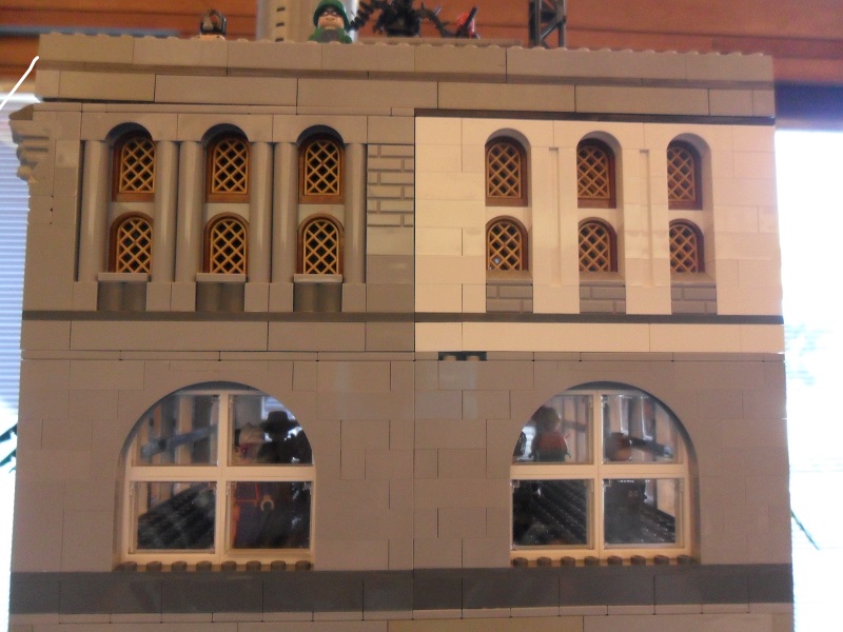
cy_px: 316
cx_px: 422
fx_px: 658
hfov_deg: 65.3
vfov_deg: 51.4
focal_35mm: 27
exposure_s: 1/30
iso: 320
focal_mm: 4.9
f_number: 3.5
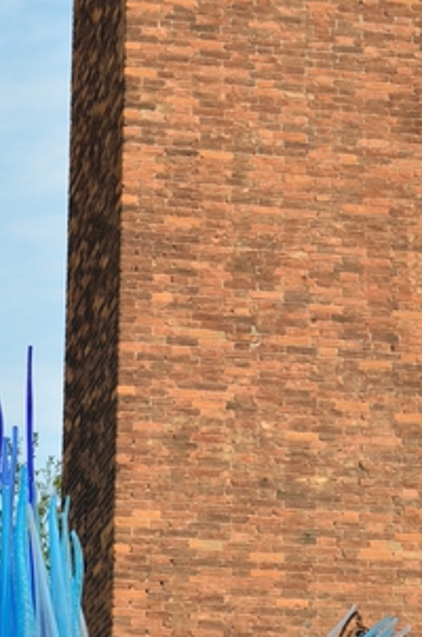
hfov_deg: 8.9
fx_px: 2702
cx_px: 138
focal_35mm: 153
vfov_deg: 13.3
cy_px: 555
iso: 100
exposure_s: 1/250
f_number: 8
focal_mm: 44
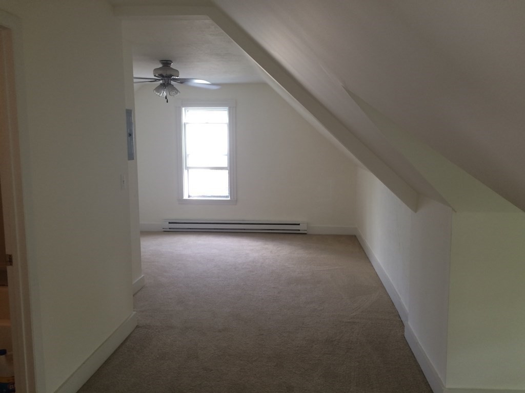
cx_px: 262
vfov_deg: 48.2
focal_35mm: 29
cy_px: 196
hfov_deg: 61.7
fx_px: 440
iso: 64
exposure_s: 1/30
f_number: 2.2
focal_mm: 4.15
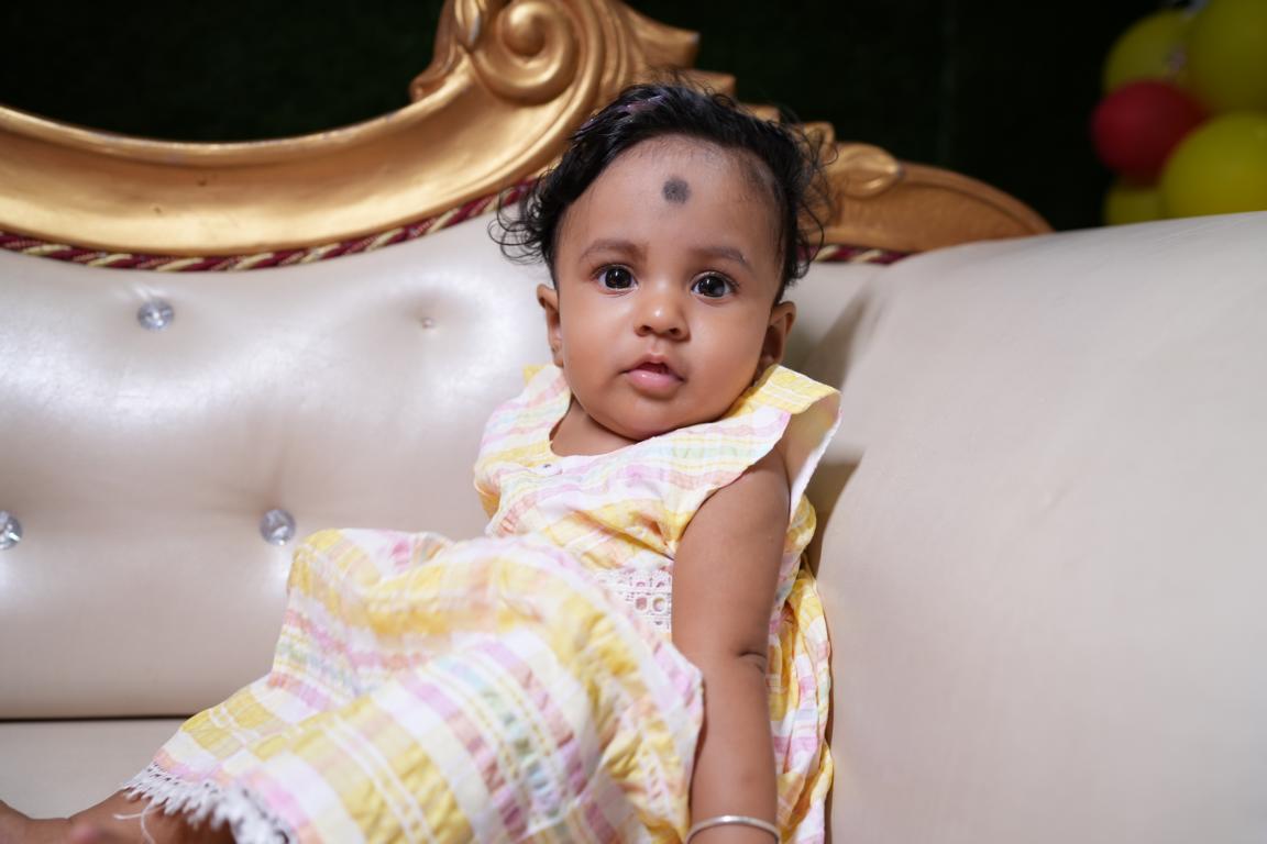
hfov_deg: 54.4
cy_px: 422
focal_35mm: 35
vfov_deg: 37.9
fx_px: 1232
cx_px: 634
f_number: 3.2
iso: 400
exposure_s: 1/125
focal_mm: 35
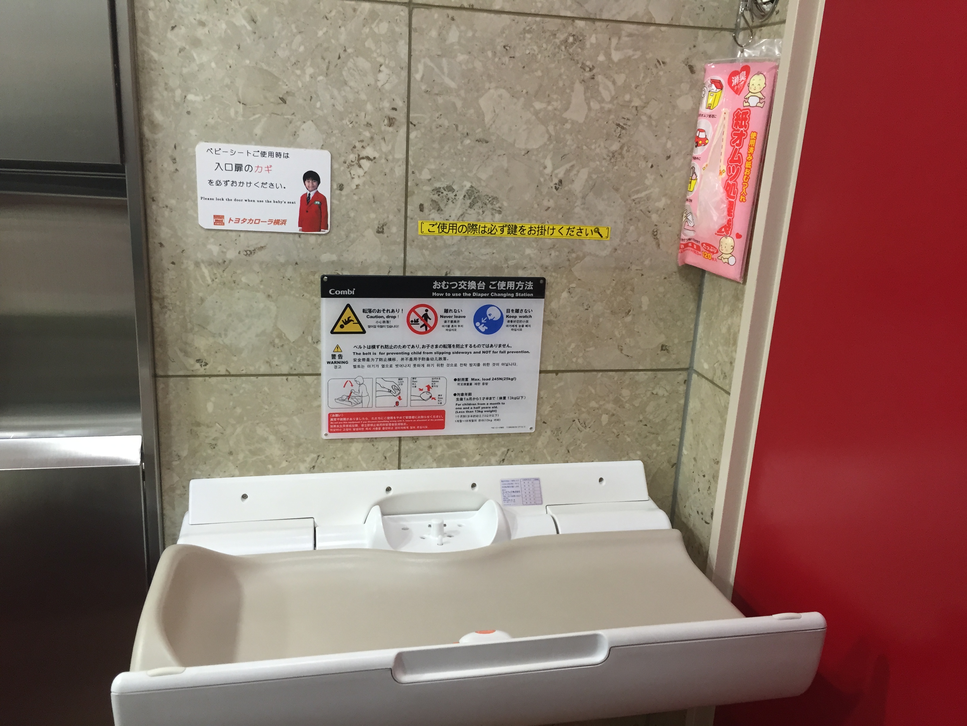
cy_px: 363
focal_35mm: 29
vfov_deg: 48.2
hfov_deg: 61.7
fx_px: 810
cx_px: 484
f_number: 2.2
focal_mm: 4.15
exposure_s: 1/33
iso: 125
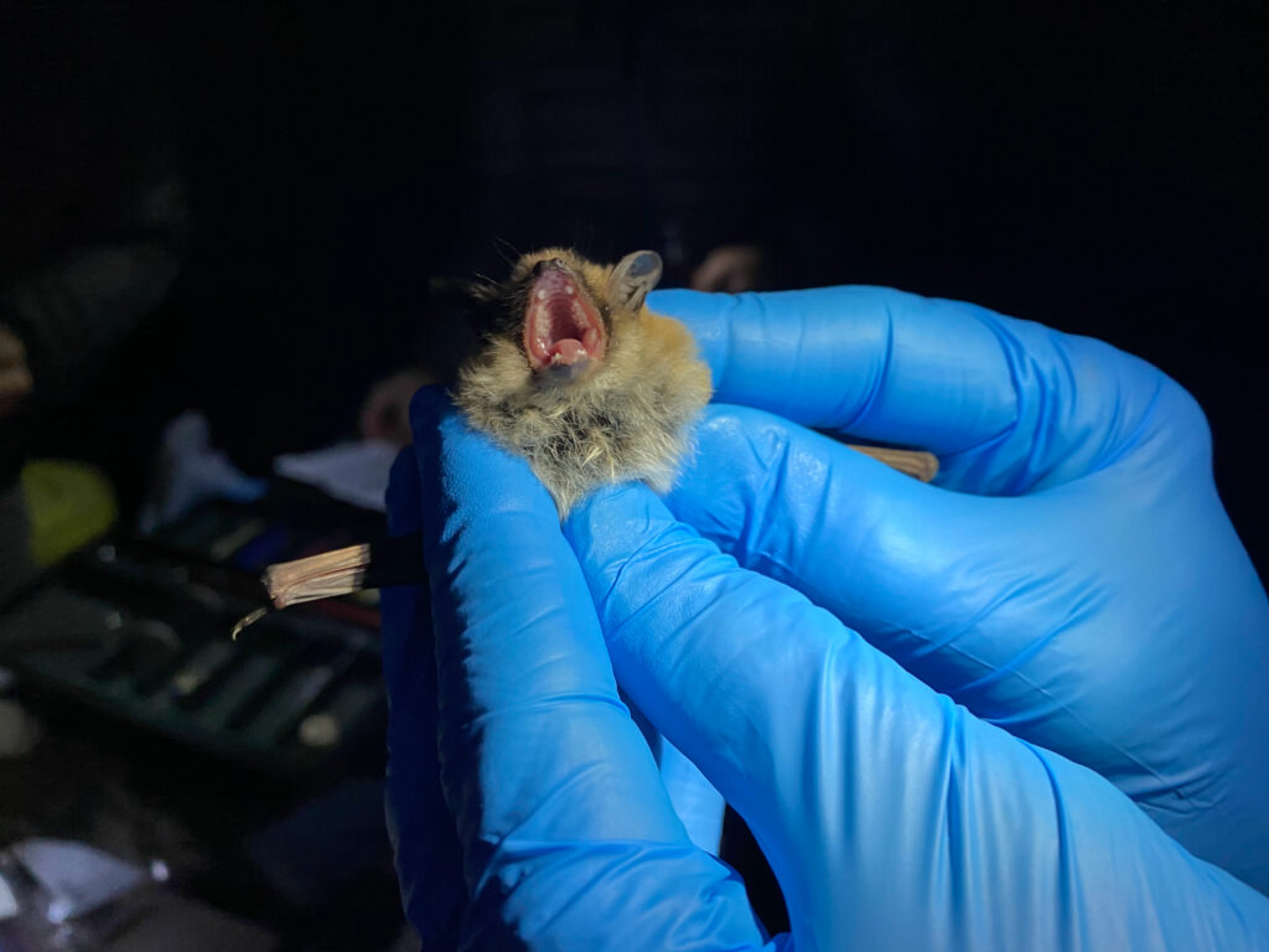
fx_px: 953
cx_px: 634
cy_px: 476
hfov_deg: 67.3
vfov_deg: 53.1
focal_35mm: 26
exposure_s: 1/61
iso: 100
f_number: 1.8
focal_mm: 4.25
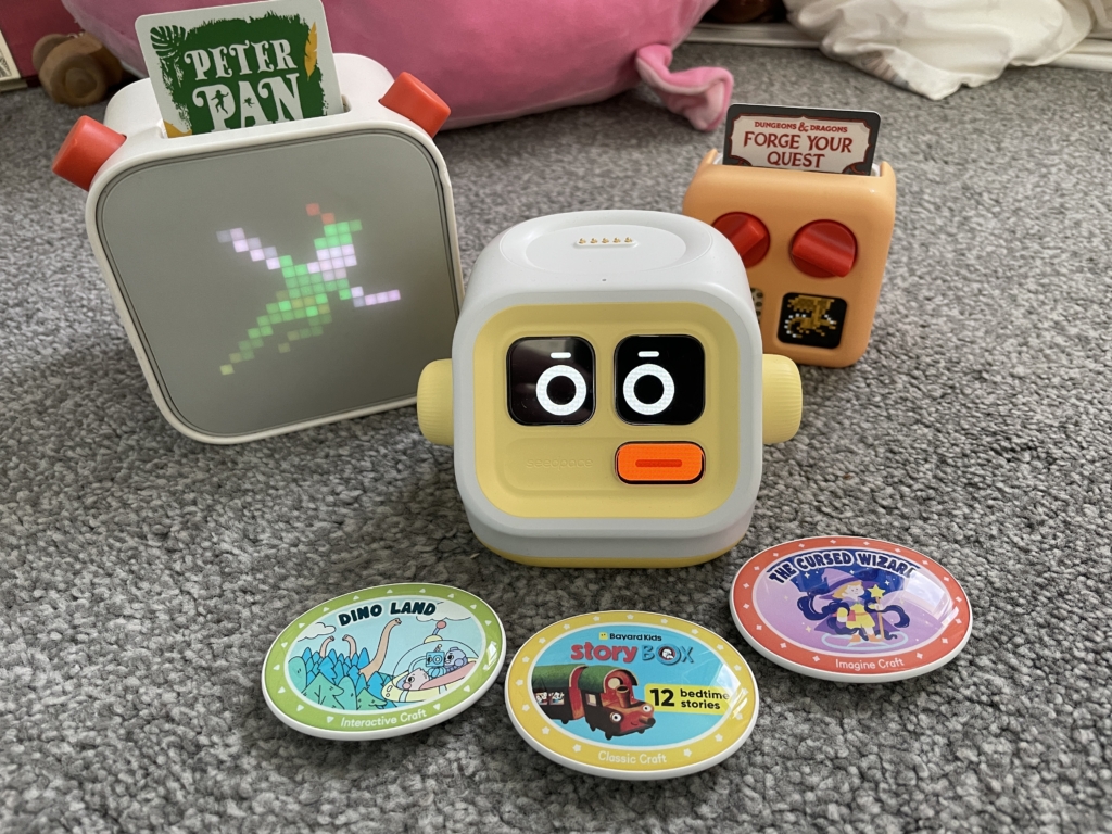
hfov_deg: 67.3
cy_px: 417
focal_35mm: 26
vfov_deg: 53.1
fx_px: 835
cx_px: 556
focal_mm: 4.2
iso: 125
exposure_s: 1/93
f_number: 1.6
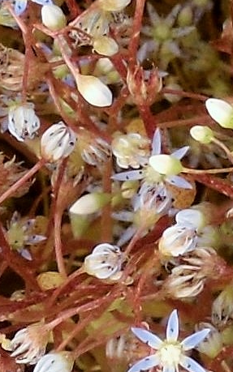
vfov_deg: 7.2
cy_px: 235
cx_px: 542
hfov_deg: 4.4
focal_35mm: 291
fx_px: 2956
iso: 80
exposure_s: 1/122
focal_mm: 6.3
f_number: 3.5
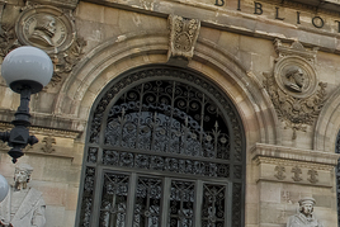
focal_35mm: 76
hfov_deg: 23.9
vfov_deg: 17.8
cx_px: 423
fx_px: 718
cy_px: 47
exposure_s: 1/20
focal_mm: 17
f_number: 8
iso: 200
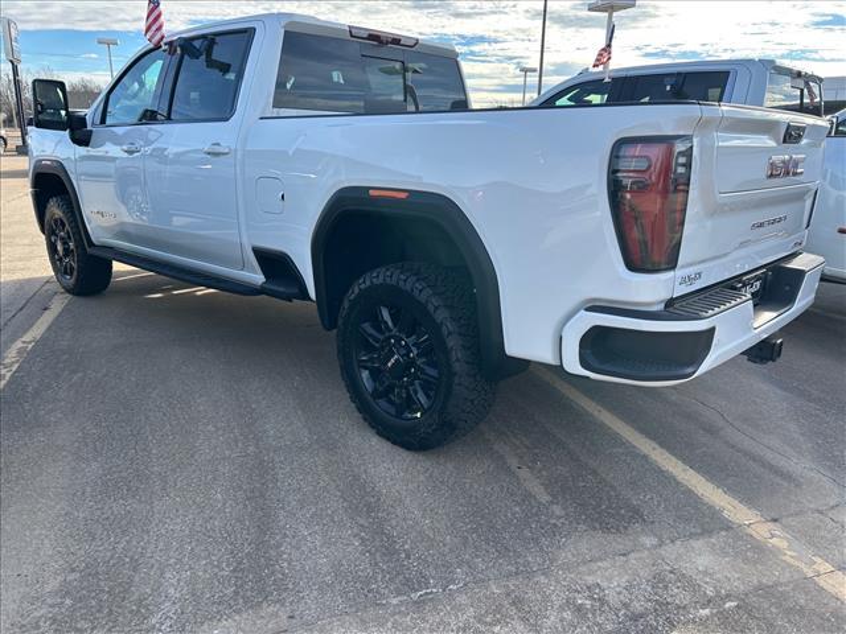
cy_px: 317
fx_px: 635
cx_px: 423
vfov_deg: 53.1
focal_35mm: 26
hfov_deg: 67.3
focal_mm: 5.7
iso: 50
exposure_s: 1/1124
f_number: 1.5
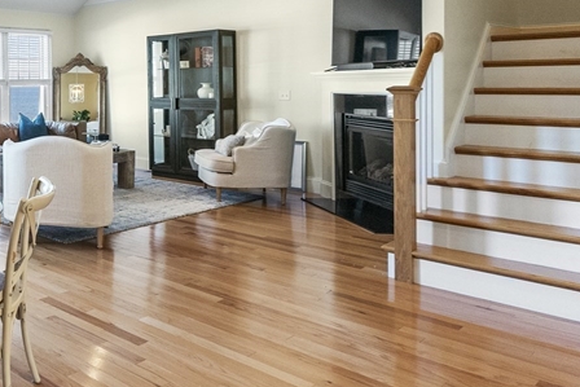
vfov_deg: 40.1
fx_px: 516
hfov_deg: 45.1
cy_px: 101
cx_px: -50
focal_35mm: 32
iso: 1000
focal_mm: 14
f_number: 5.6
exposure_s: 1/80
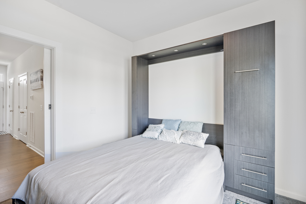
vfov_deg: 73.8
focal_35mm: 16
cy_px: 102
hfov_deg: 96.7
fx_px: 136
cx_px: 153
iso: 320
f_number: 8
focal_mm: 16
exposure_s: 1/13
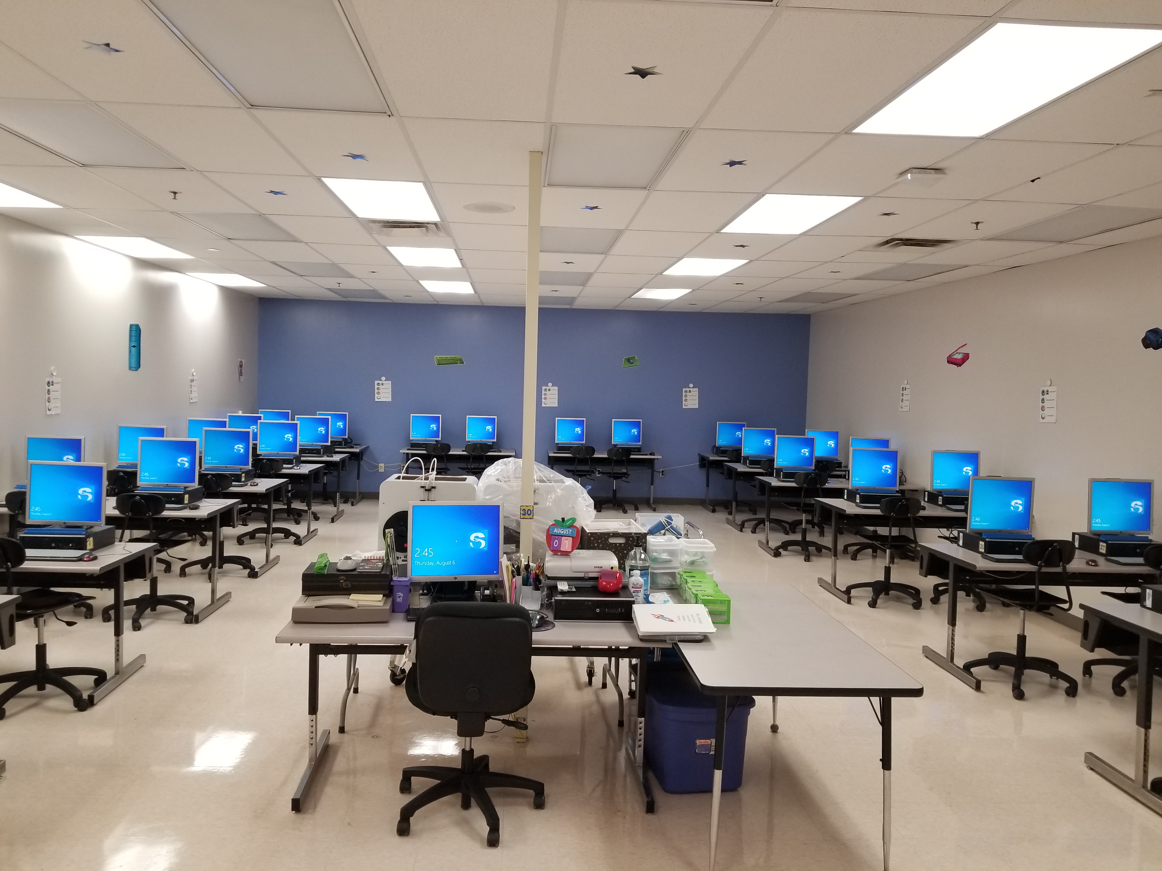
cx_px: 581
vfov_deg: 53.1
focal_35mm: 26
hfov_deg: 67.3
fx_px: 873
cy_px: 436
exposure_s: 1/60
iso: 125
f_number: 1.7
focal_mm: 4.25
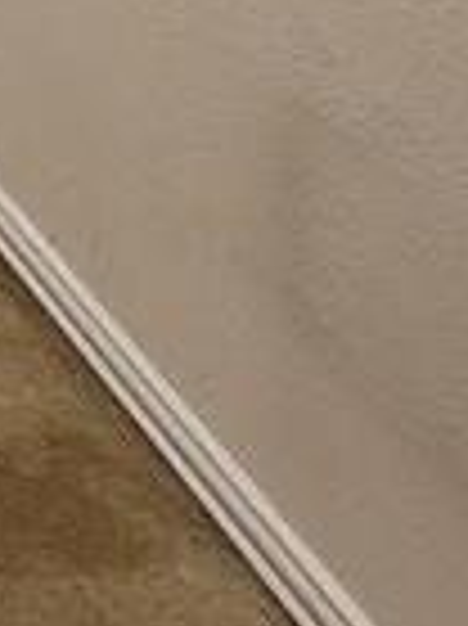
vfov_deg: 18.1
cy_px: -635
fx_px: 1300
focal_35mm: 72
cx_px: -752
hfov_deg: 13.1
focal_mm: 2.2
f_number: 2.2
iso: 320
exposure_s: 1/60
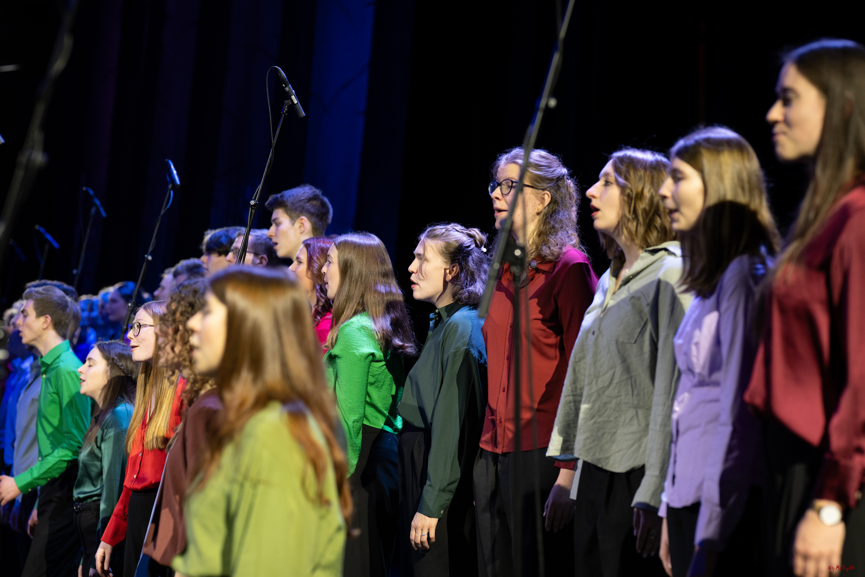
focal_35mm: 85
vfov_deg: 16.1
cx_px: 432
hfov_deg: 23.9
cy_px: 288
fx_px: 2042
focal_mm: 85
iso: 1000
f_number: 2.8
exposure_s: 1/250
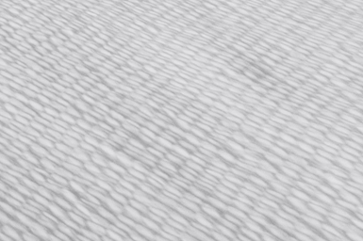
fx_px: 1179
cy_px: -518
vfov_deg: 9.1
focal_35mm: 117
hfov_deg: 10.4
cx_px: -805
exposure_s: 1/2.5
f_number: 11
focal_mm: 10
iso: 400
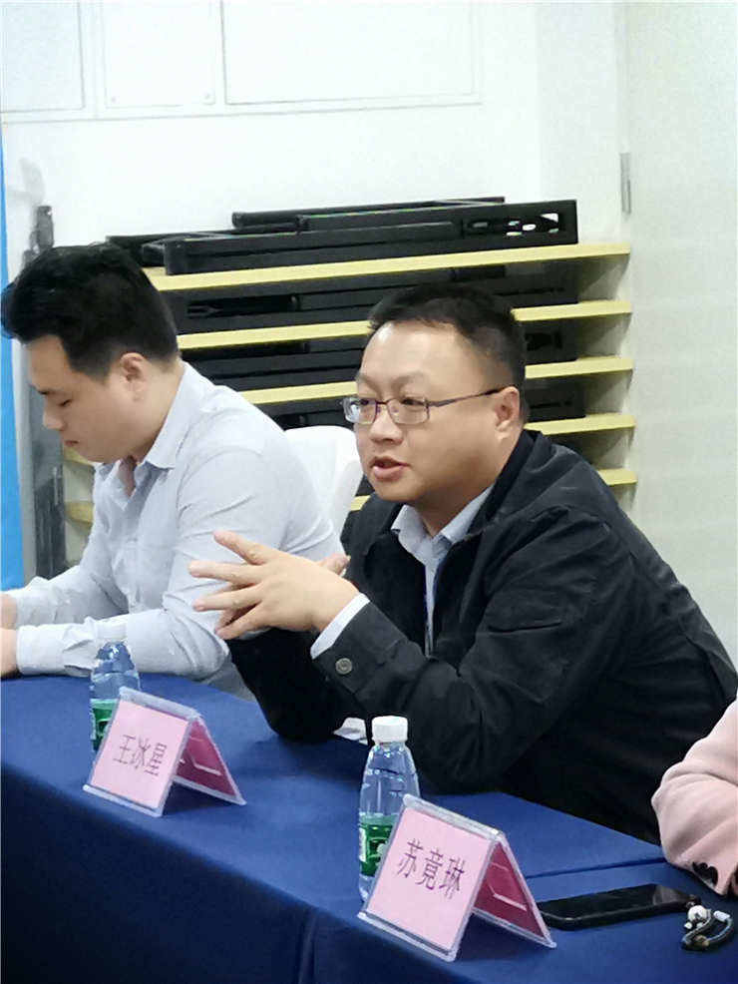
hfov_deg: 12.1
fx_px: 3495
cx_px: 369
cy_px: 492
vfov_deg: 16.0
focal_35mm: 123
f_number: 1.8
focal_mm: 3.95
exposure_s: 1/33.3
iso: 200
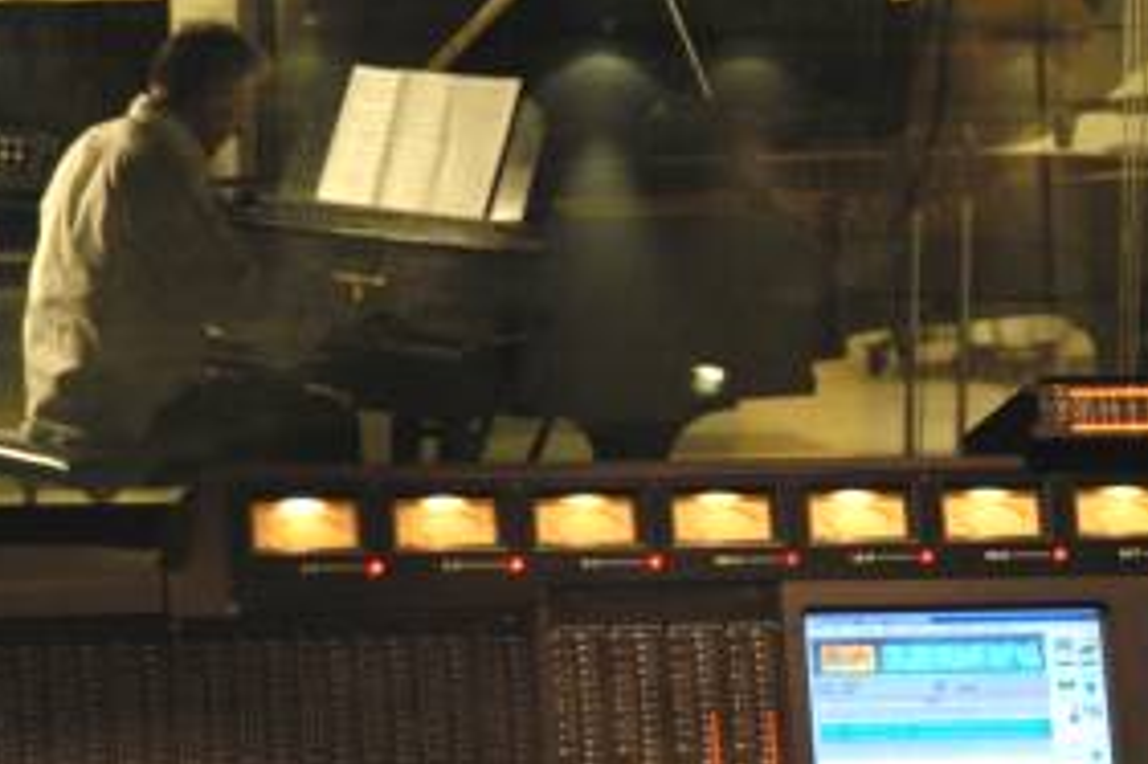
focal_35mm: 165
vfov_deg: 8.3
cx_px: 729
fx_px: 5258
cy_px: 409
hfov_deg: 12.4
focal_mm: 62
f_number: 5.6
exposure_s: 1/20
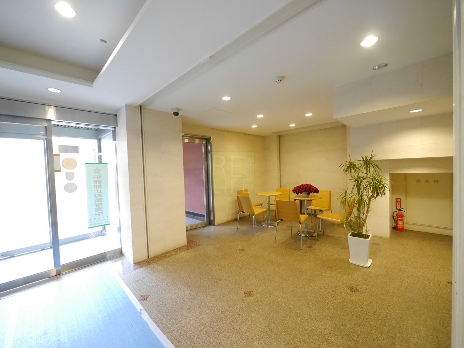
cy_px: 174
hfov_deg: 102.1
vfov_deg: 85.7
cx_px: 232
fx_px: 188
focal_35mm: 14
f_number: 4
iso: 2500
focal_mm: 7
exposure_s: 1/60
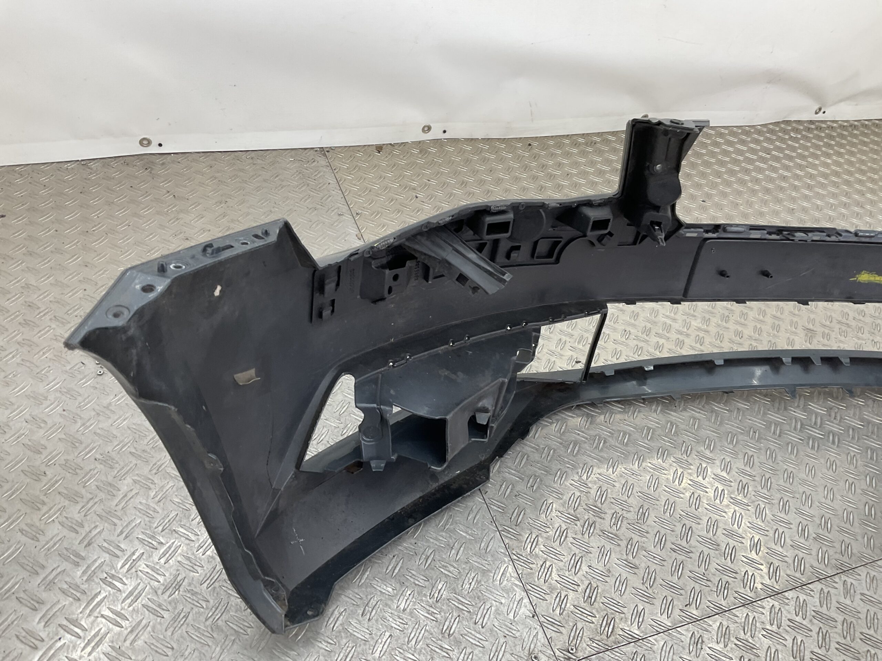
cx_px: 441
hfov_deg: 61.7
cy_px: 330
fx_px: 739
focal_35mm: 29
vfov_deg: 48.2
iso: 32
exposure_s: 1/100
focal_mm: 3
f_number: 1.8
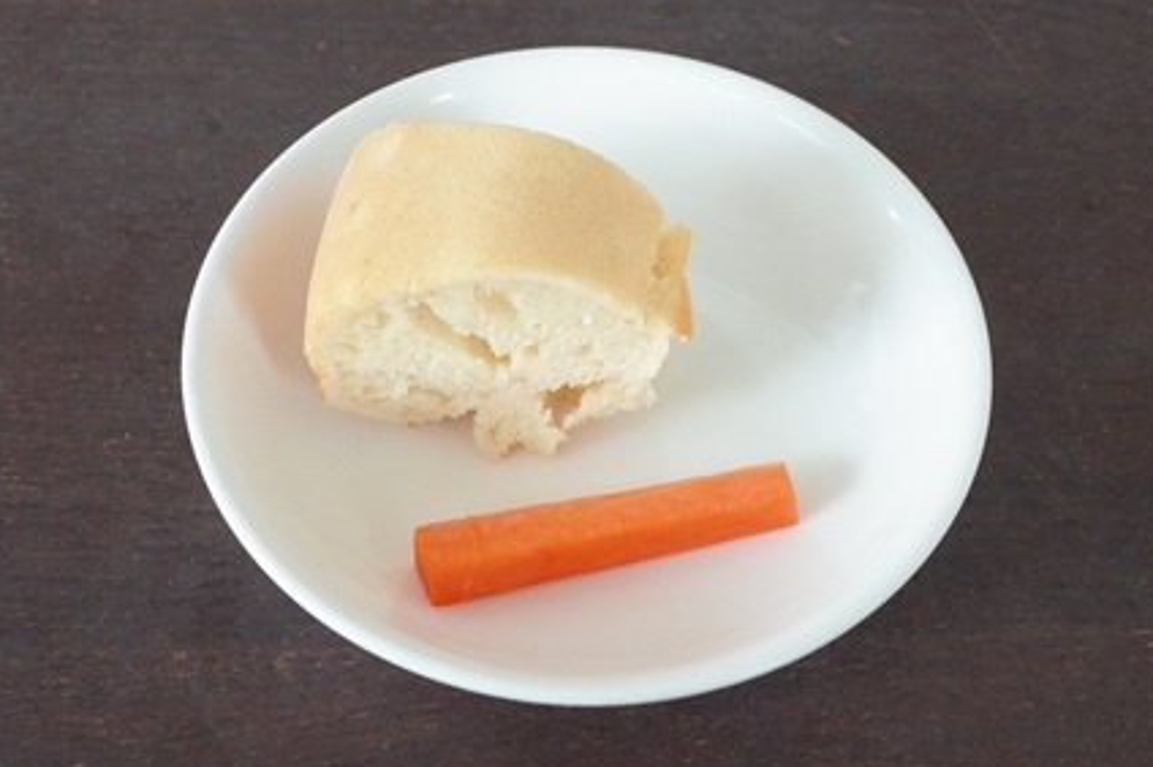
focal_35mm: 50
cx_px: 586
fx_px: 1600
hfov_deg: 39.6
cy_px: 384
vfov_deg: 27.0
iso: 4000
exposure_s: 1/30
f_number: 5.6
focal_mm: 18.3
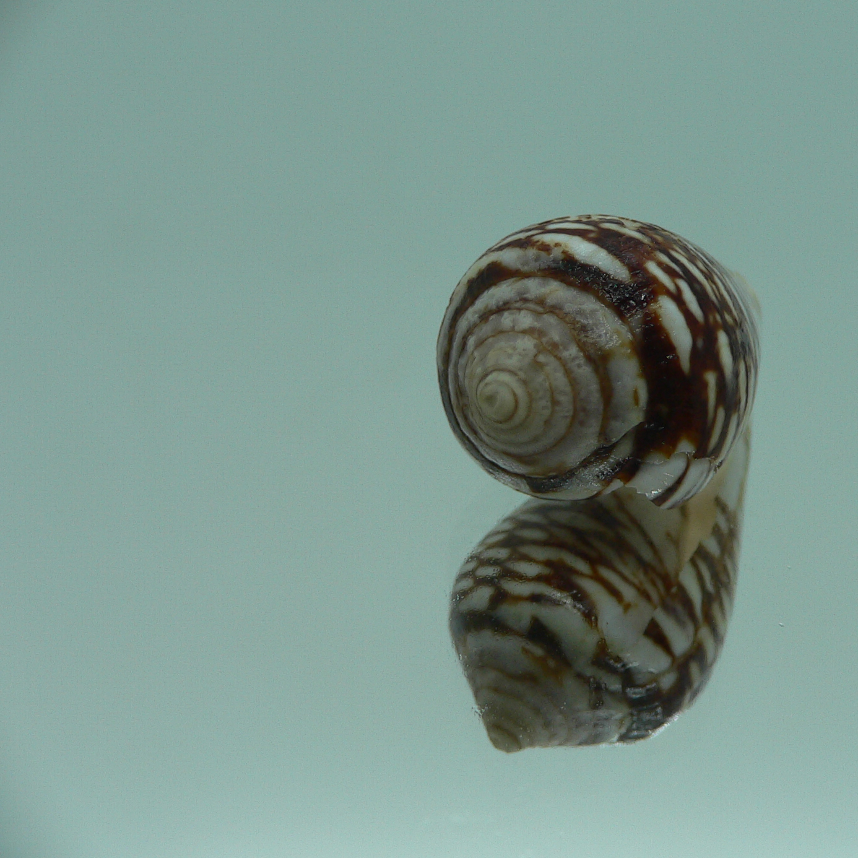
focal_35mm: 45
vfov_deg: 37.5
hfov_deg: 37.0
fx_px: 1262
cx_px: 599
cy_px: 409
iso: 80
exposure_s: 1/80
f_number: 2.8
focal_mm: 4.6
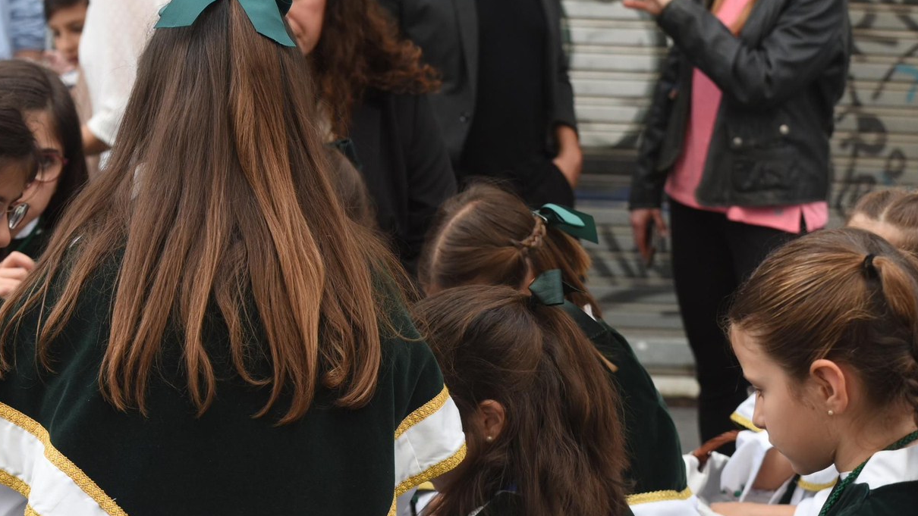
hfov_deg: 22.0
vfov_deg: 12.4
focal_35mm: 97
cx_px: 444
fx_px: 2361
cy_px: 401
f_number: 5
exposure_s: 1/400
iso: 1100
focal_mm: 70
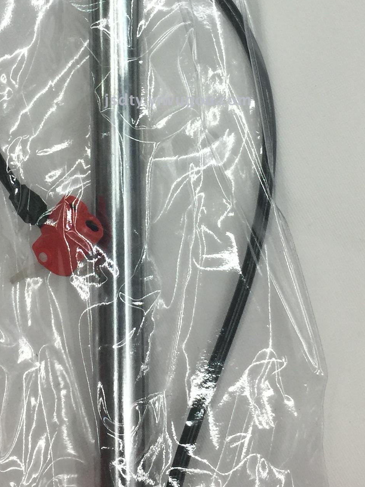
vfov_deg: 25.5
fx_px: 1054
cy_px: 99
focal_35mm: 75
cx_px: 178
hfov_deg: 19.6
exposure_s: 1/33
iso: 50
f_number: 2.2
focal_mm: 4.15
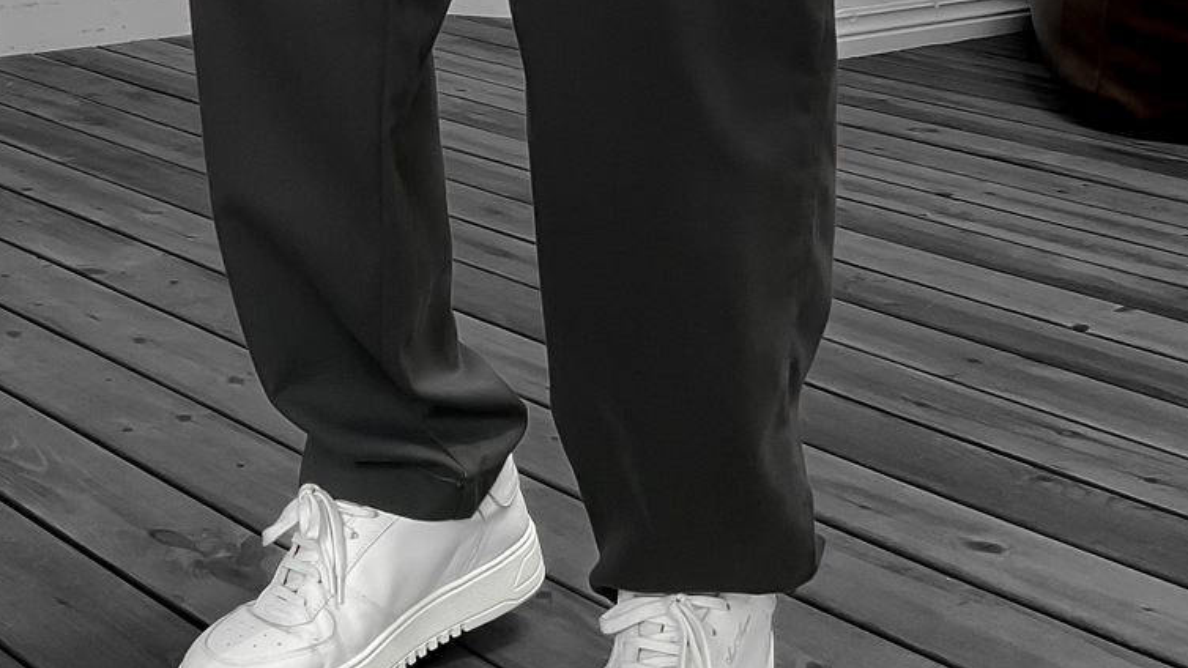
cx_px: 418
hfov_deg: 31.2
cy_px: -184
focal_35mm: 67
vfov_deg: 17.0
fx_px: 2110
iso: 125
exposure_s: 1/60
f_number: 1.8
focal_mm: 3
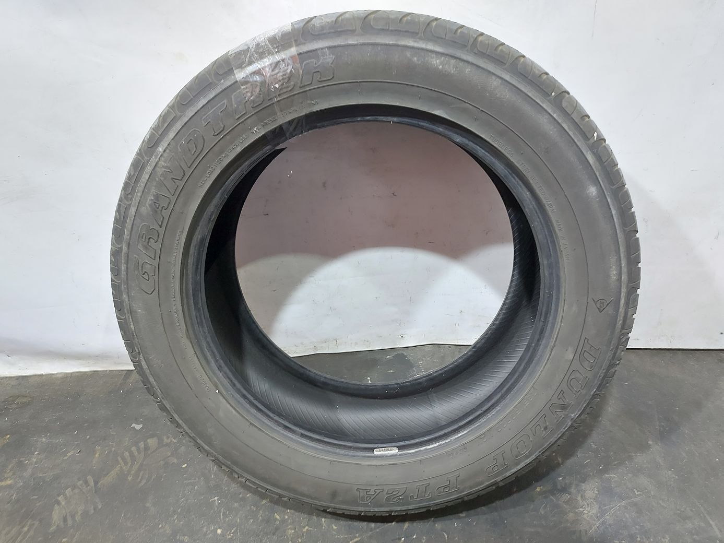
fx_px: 502
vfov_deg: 56.8
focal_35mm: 24
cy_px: 272
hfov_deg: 71.6
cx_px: 362
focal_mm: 5.23
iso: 250
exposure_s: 1/25
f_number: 1.8
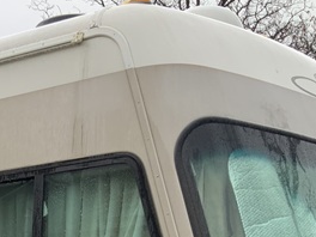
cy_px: 426
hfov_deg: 16.7
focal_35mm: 110
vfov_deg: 12.3
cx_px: -111
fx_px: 1004
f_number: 1.8
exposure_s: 1/120
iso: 25
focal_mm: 3
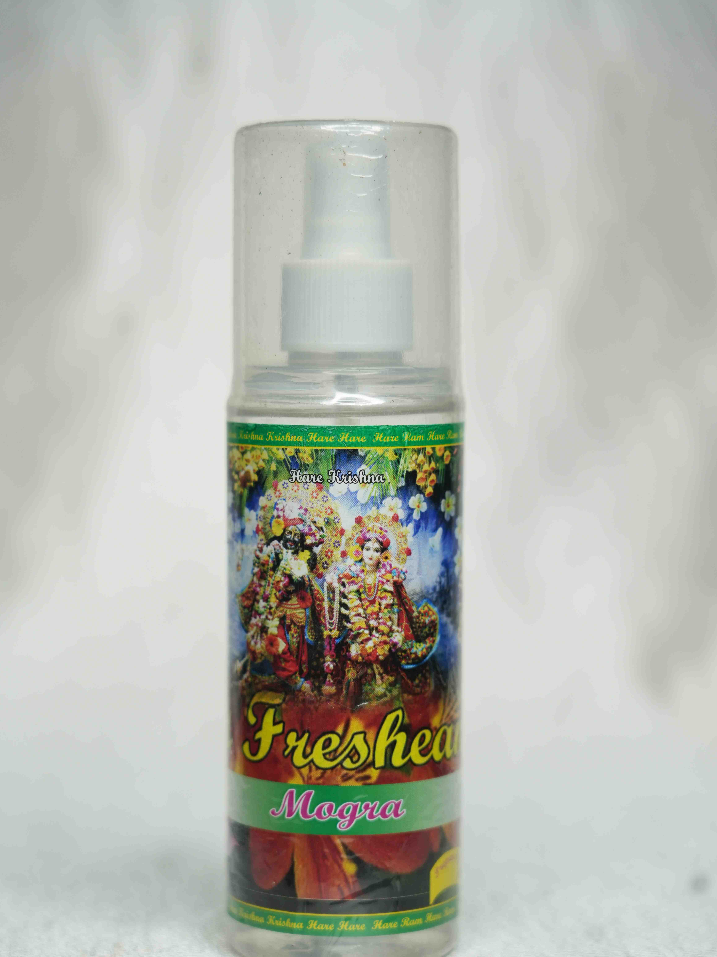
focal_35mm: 90
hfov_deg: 16.4
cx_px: 358
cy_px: 515
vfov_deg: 21.8
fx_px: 2486
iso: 200
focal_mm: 83
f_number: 4
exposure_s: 1/100
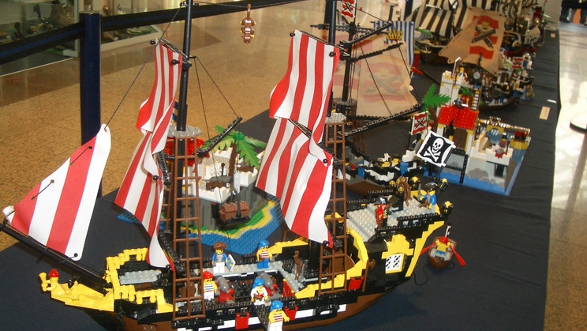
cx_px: 284
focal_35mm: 41
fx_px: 638
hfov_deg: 49.4
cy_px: 168
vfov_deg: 29.0
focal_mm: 5.8
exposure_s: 1/60
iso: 100
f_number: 2.6
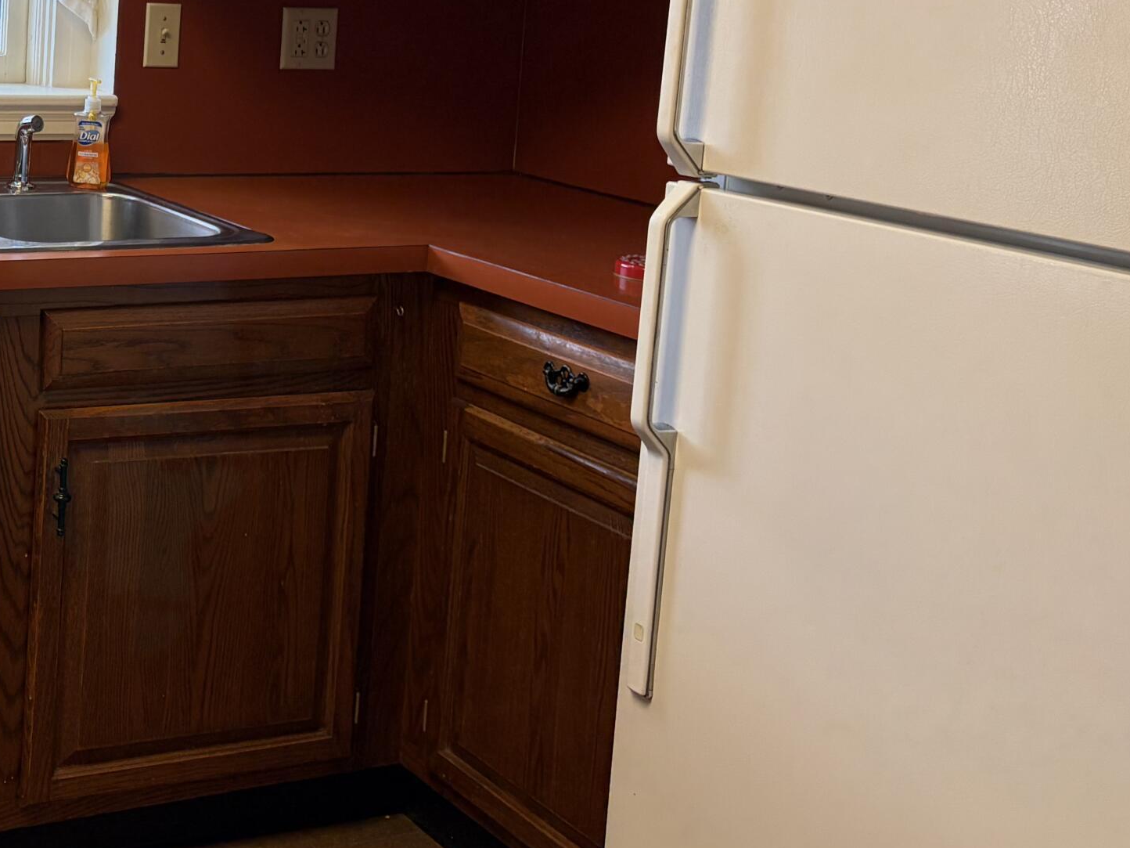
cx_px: -13
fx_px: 1763
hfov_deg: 32.5
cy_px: 73
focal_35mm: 54
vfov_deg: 26.1
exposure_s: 1/120
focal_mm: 5.96
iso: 100
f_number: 1.6
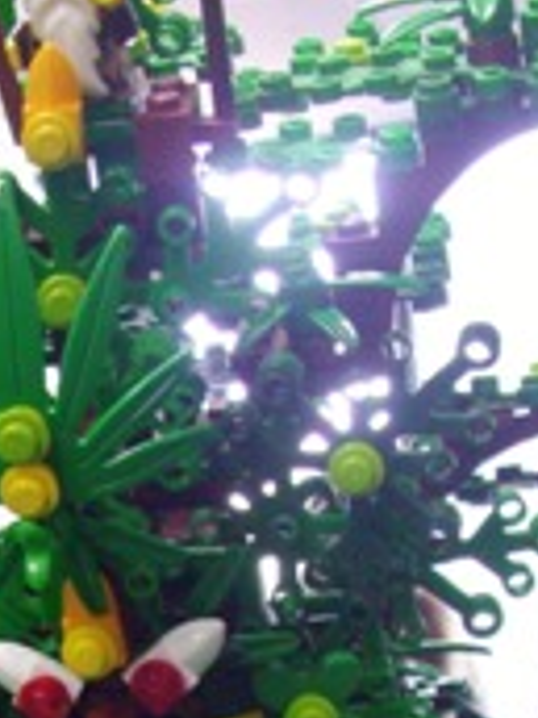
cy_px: 797
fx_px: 2466
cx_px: 229
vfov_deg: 16.1
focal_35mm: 119
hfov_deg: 12.4
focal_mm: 5.7
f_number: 2.9
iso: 160
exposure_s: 1/20
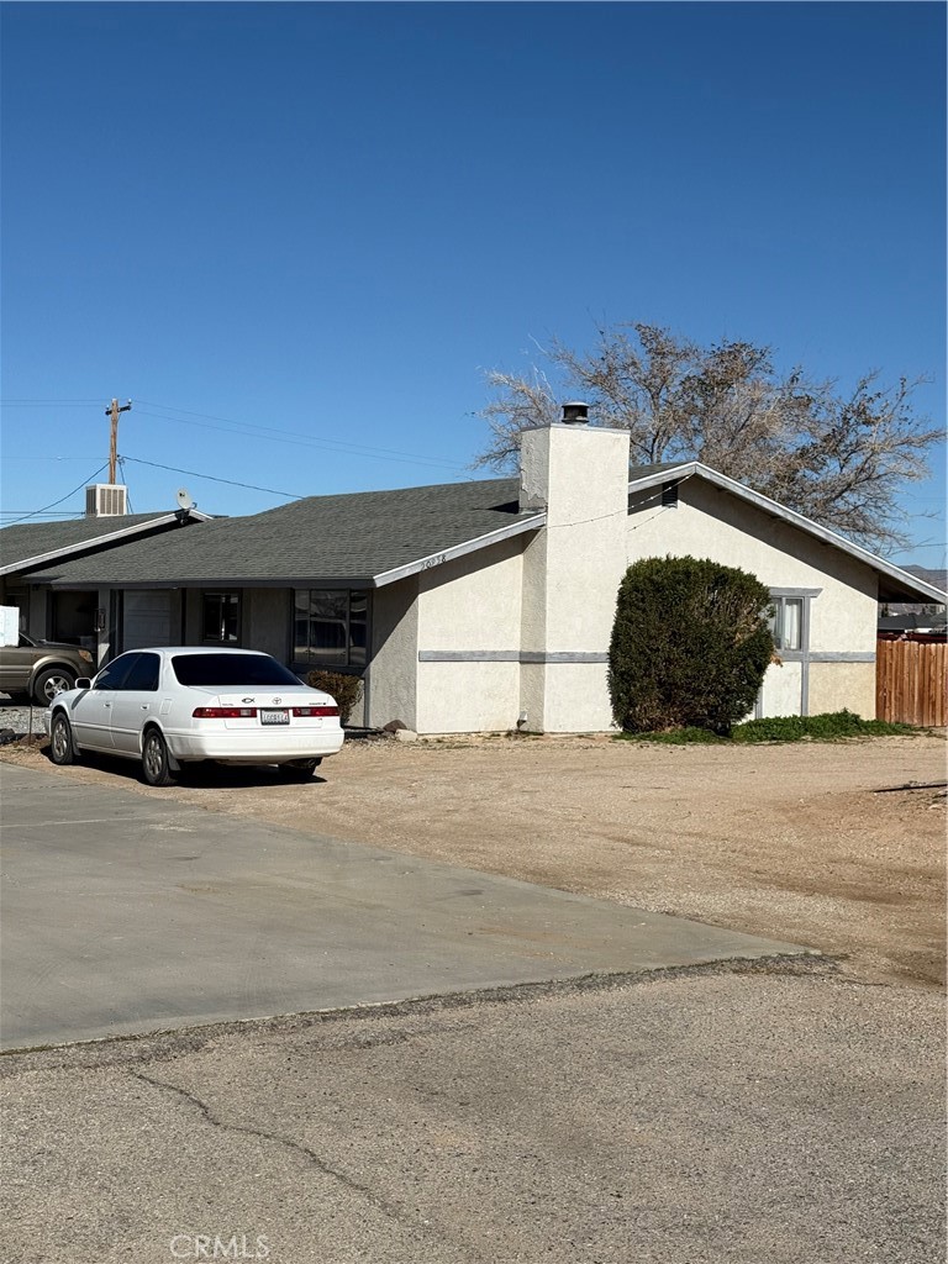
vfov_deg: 39.7
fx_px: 1753
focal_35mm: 48
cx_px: 474
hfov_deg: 30.3
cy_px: 632
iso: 64
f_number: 1.78
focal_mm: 6.76
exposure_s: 1/11364
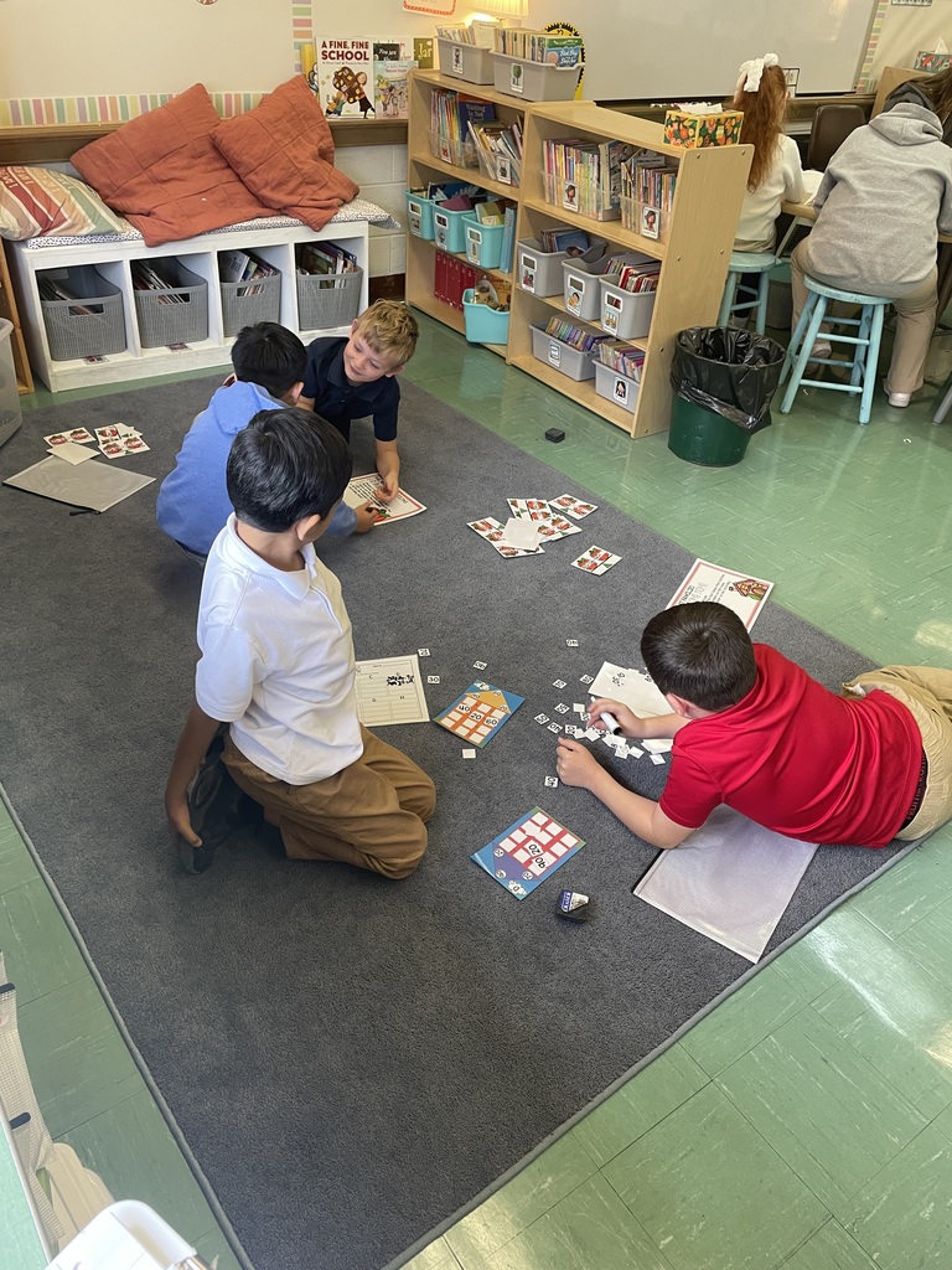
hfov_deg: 53.1
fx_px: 953
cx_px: 476
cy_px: 635
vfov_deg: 67.3
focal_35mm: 26
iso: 125
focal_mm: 4.2
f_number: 1.6
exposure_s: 1/84
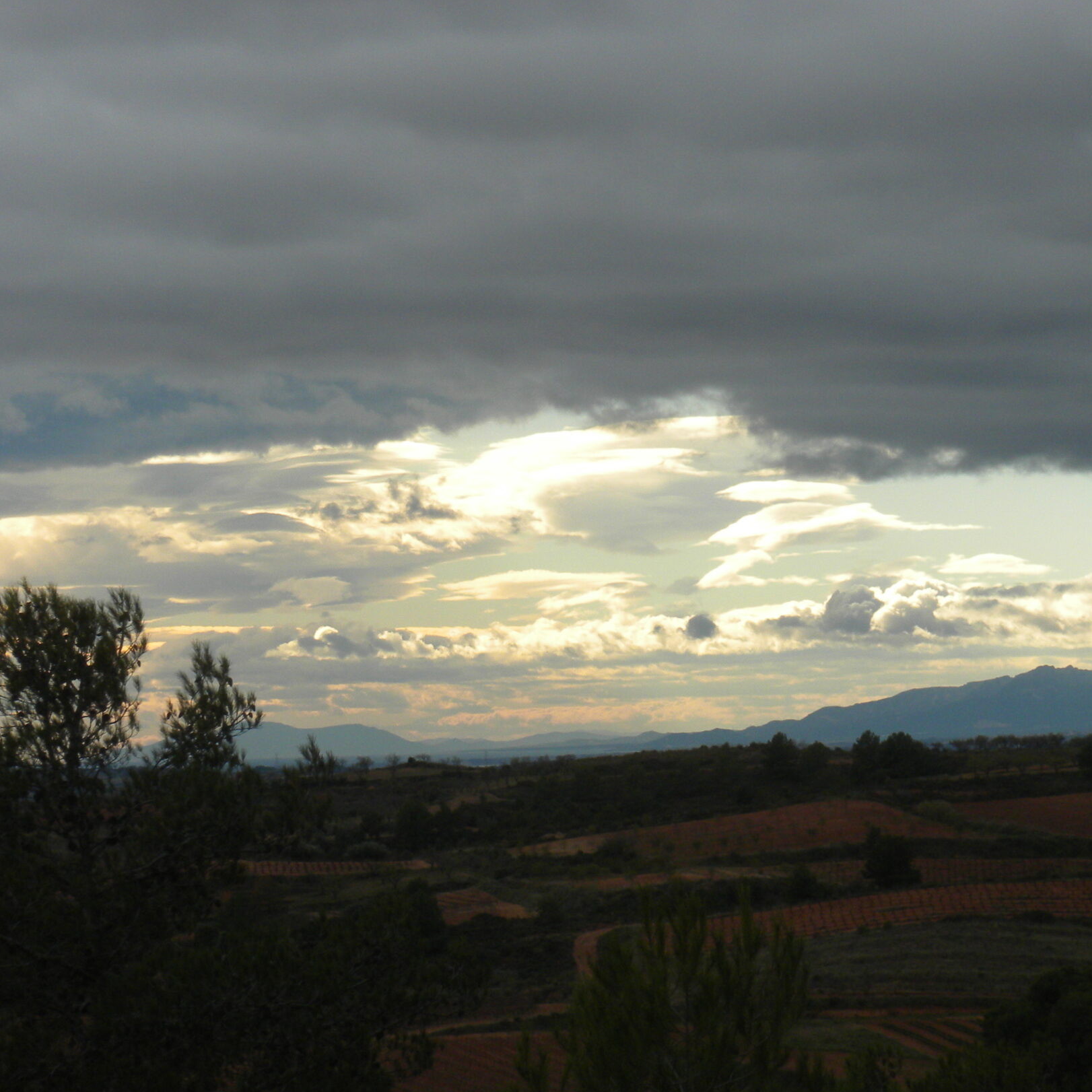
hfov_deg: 10.5
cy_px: 624
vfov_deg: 10.5
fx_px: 5925
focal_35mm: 166
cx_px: 614
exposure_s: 1/500
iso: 110
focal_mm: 21
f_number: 5.1
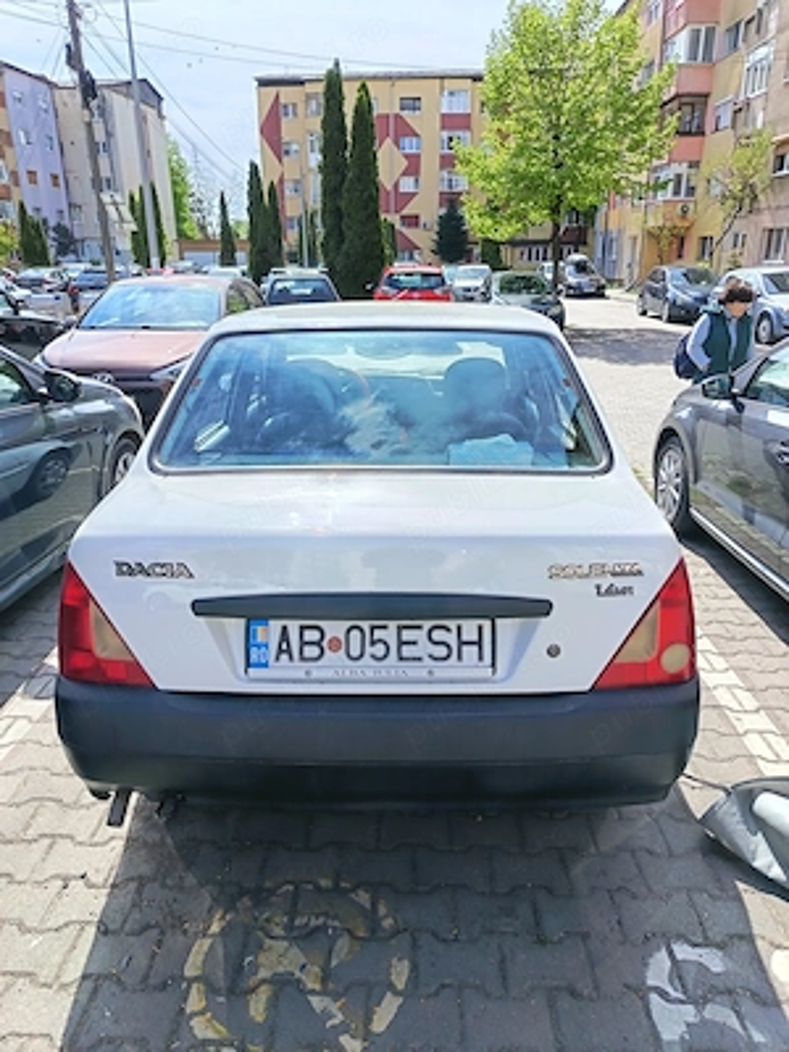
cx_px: 394
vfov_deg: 71.6
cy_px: 526
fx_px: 729
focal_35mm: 24
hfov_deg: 56.8
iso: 100
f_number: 1.75
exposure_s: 1/510
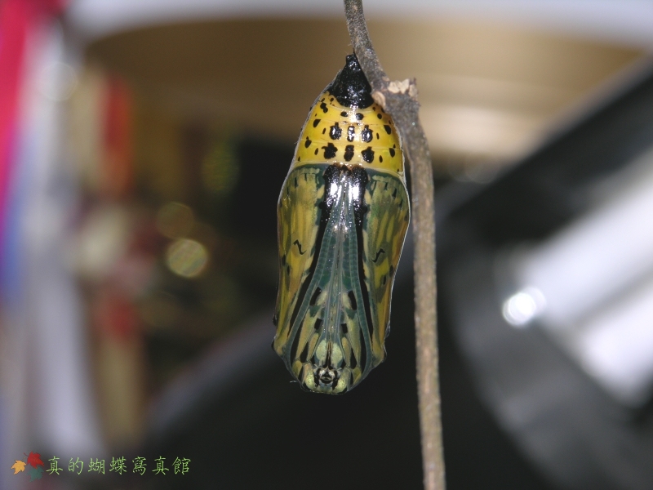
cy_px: 245
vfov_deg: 7.1
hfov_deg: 9.4
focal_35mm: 210
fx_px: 3961
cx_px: 326
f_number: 6.4
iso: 50
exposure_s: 1/2000
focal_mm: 52.4
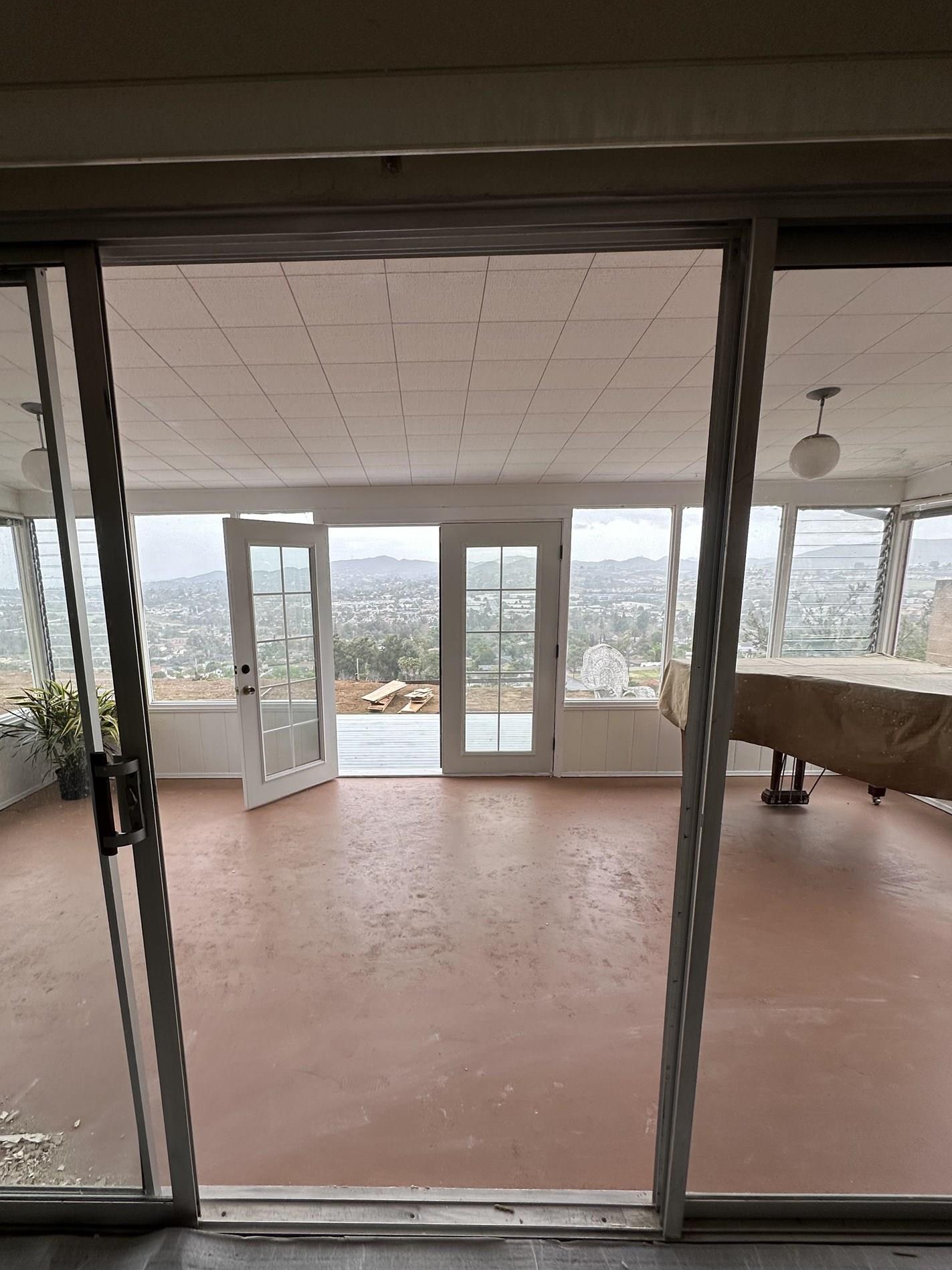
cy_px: 708
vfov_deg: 90.6
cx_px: 417
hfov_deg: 74.4
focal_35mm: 17
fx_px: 623
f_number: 2.2
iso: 40
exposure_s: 1/175
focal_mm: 2.22
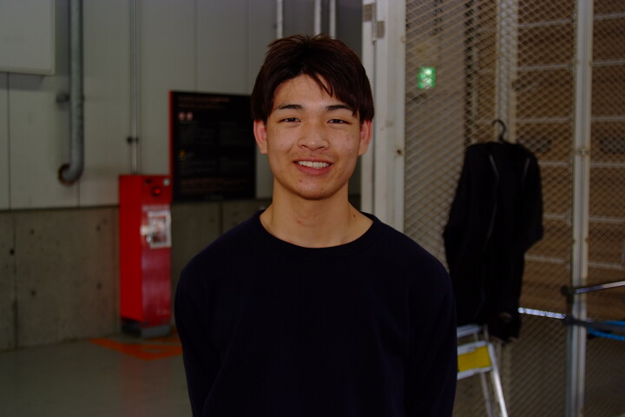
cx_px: 312
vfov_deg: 26.5
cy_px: 208
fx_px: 885
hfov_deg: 38.9
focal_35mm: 51
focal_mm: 34
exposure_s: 1/60
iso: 100
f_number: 4
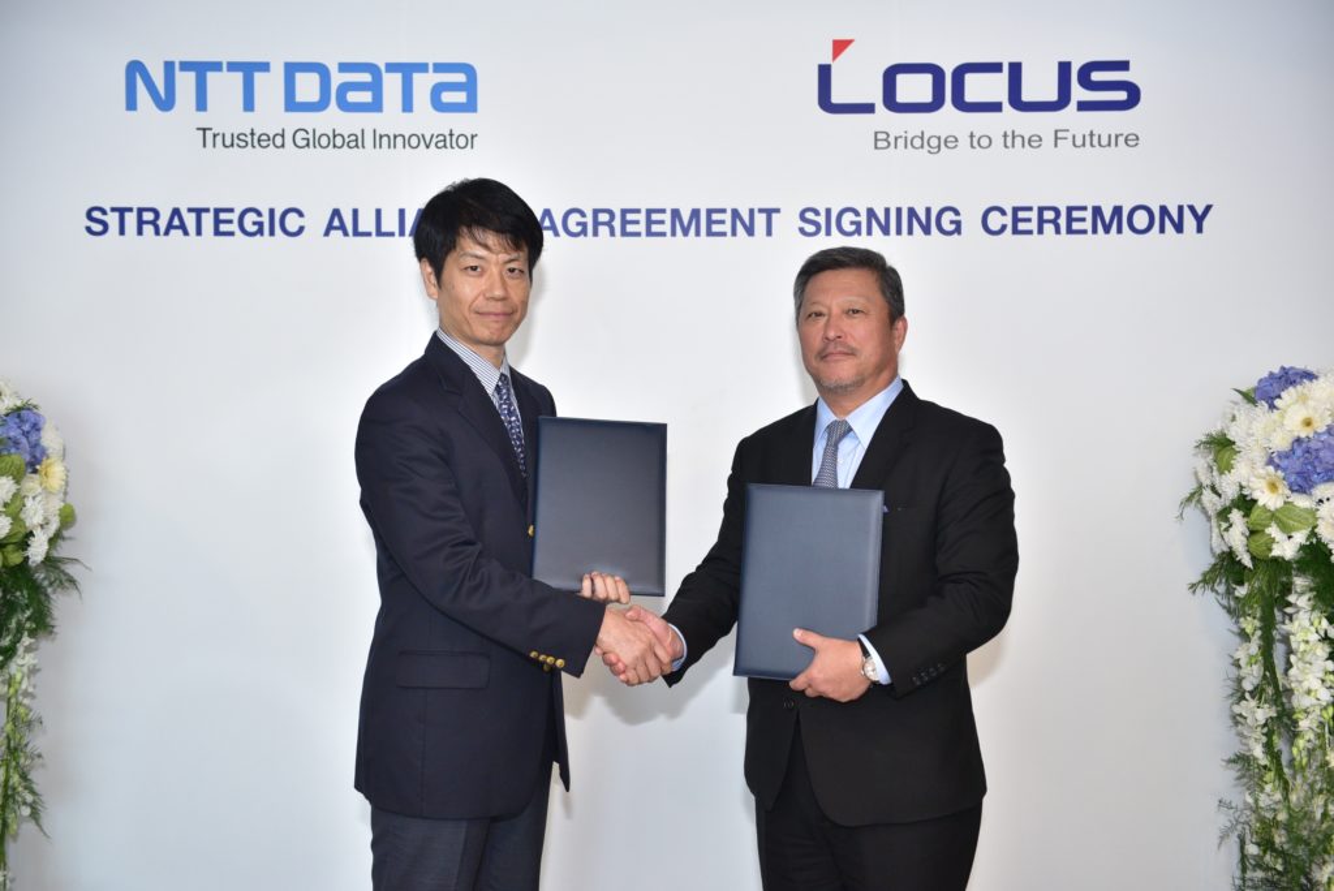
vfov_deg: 30.6
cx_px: 667
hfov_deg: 44.5
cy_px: 446
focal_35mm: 44
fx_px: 1631
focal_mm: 44
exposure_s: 1/160
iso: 2000
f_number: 3.5
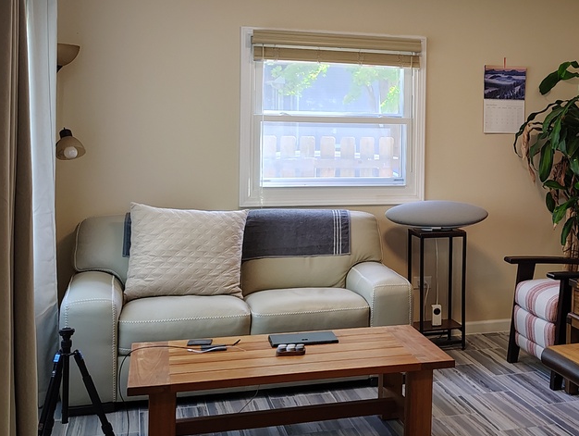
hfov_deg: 32.4
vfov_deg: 26.5
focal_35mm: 55
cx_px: 562
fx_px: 921
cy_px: 158
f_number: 1.8
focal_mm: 5.56
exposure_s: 1/60
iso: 841
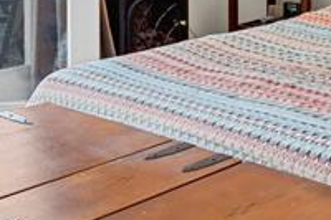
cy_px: -119
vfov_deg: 14.5
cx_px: 212
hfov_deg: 23.3
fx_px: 799
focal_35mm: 87
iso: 5000
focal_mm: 17
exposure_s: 1/20
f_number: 8
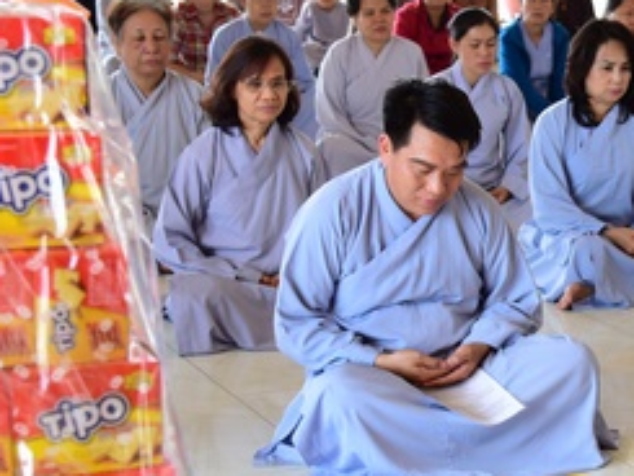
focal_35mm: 102
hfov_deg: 18.6
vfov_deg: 14.5
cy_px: 347
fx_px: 1869
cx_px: 668
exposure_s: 1/60
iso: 500
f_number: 5.6
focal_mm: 40
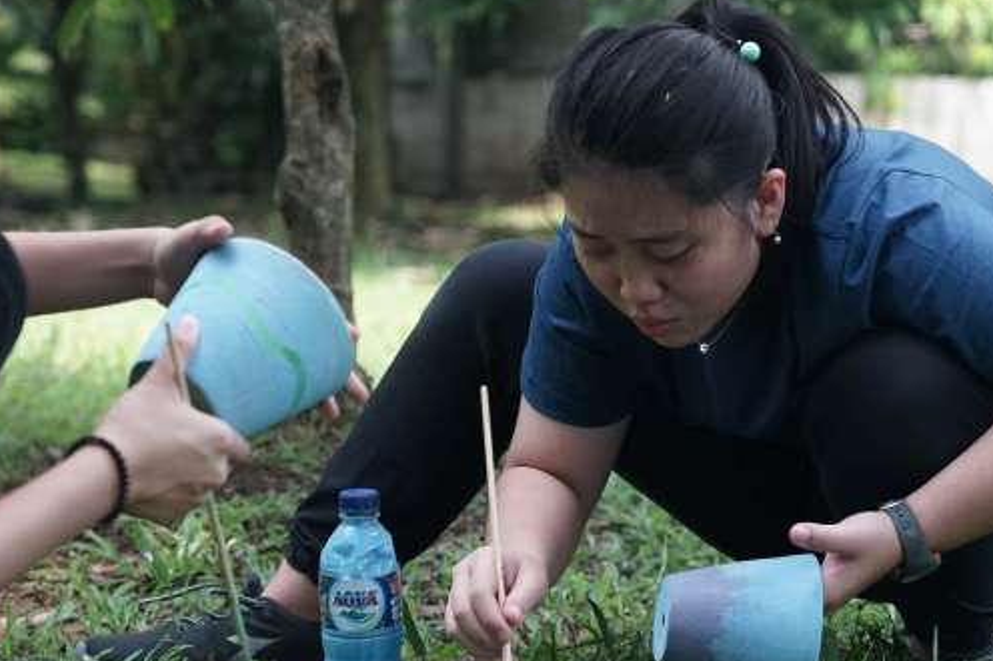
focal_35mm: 113
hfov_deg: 18.1
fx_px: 3115
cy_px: 348
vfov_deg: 12.1
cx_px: 685
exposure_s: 1/125
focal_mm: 70
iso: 2000
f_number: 4
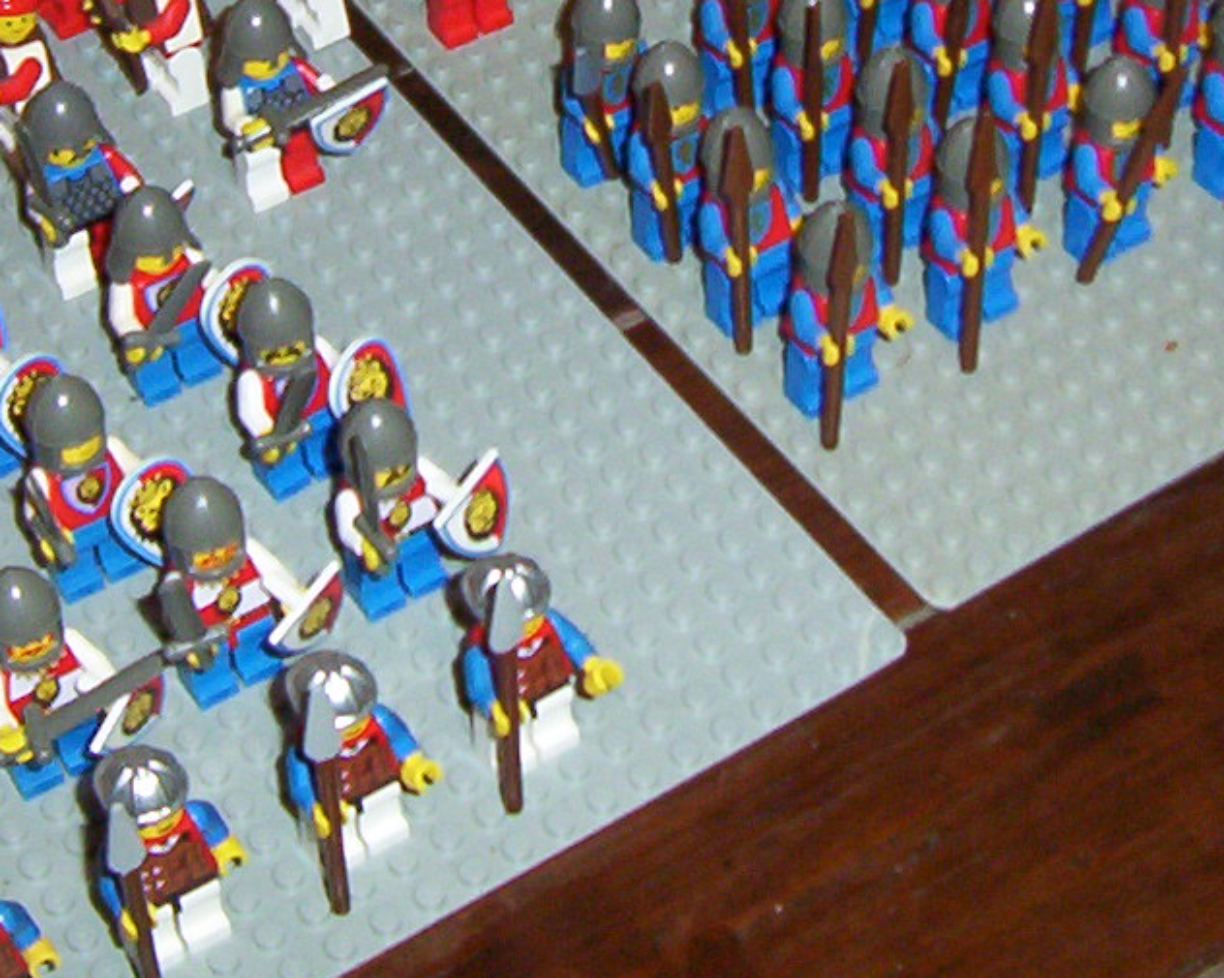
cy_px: -99
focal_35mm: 91
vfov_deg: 16.4
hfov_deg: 21.0
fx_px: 3295
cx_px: 804
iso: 140
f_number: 2.76
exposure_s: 1/30
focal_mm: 5.54
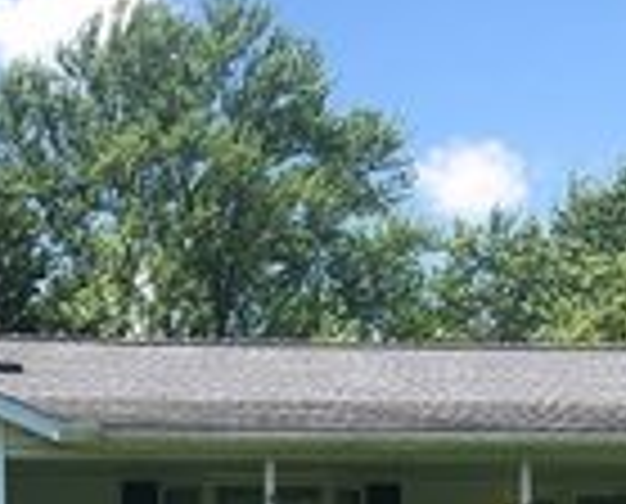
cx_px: 284
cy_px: 650
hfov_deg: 19.5
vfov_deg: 15.1
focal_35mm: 98
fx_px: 1821
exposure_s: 1/1104
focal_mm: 4
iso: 20
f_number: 1.8
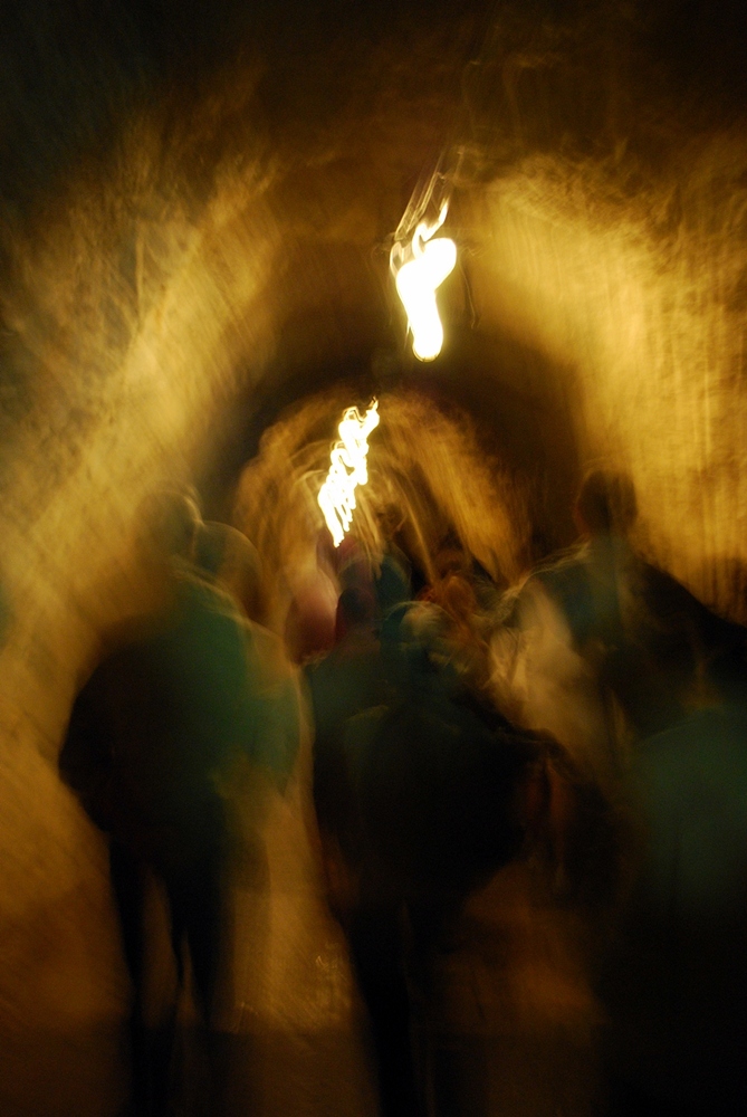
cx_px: 374
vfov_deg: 44.9
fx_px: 1351
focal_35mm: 44
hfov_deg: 30.9
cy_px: 558
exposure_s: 1
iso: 800
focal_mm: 29
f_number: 4.8
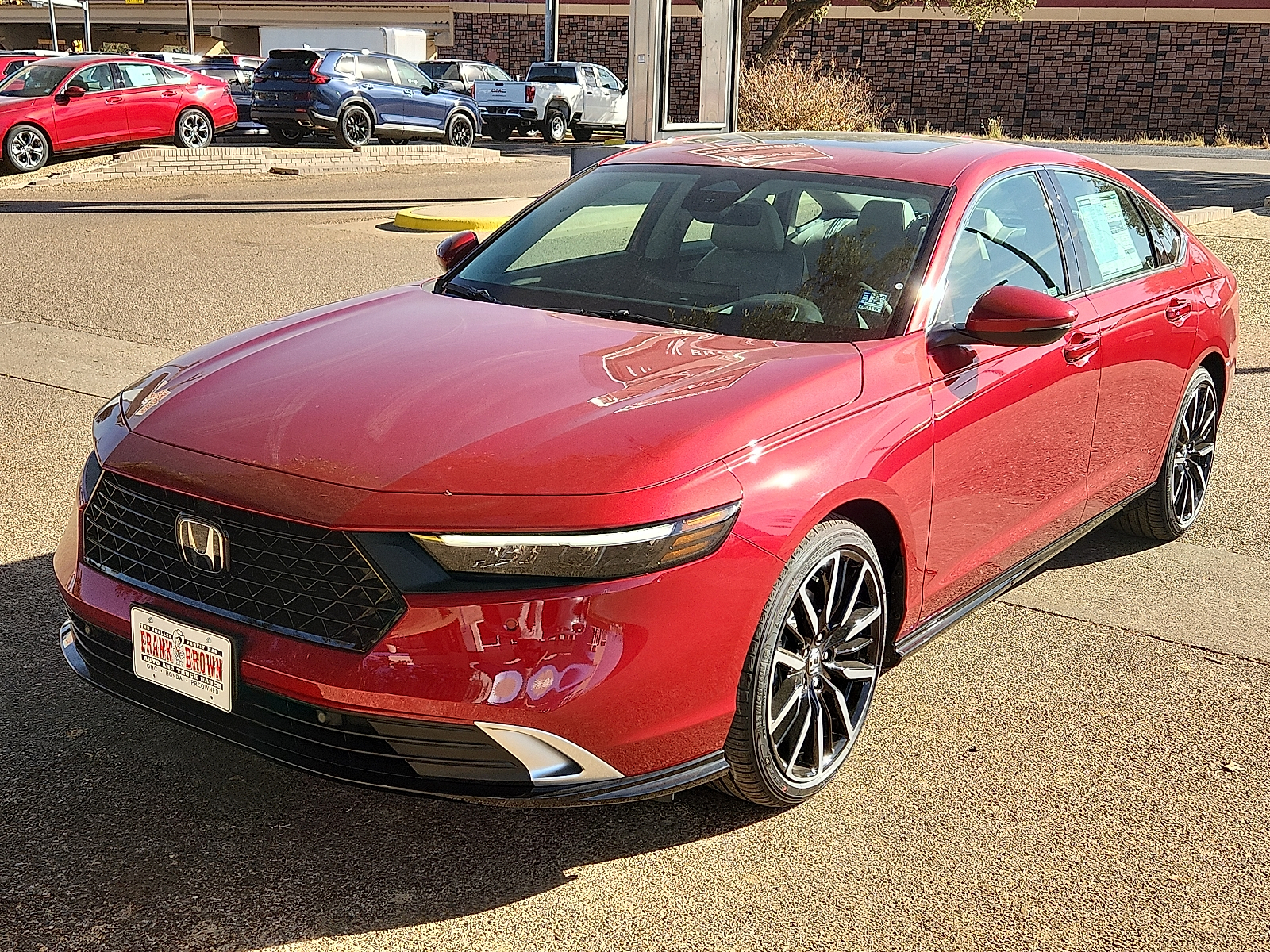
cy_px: 476
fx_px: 844
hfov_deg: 73.9
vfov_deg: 58.9
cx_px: 635
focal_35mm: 23
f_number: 1.8
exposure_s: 1/769
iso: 50
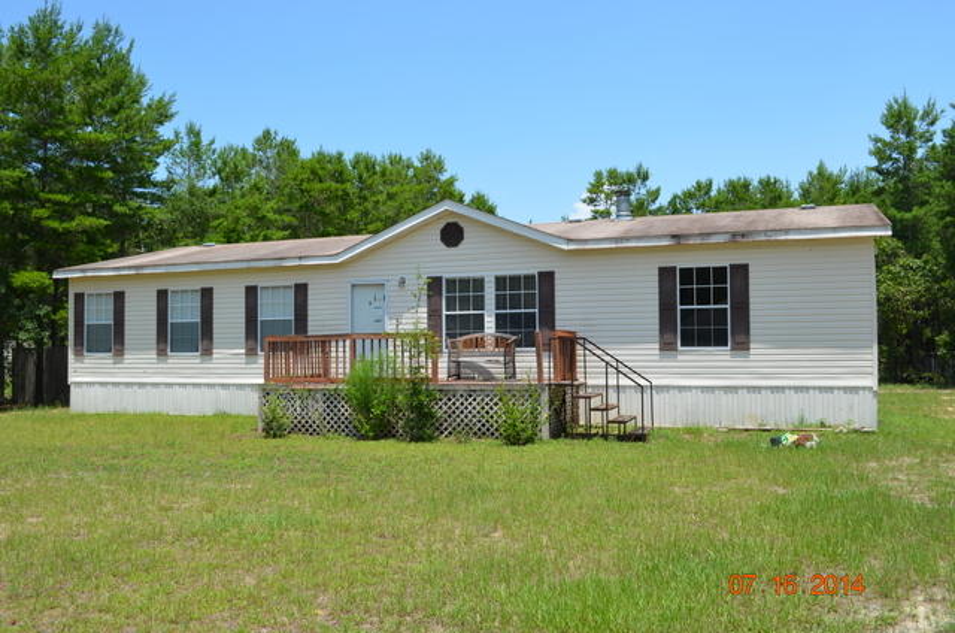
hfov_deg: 57.3
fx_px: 874
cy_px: 316
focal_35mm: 33
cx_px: 478
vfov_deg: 39.8
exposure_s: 1/250
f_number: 8
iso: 100
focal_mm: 22
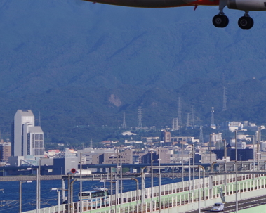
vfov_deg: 3.0
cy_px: -16
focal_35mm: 511
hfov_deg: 3.8
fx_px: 4022
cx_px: 342
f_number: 6.3
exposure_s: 1/1000
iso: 200
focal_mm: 135
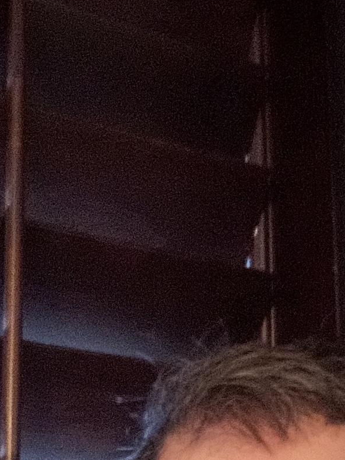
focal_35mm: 76
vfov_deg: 24.0
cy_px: 509
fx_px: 1010
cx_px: 87
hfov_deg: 19.3
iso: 1250
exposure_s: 1/4
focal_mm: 2.69
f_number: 1.9
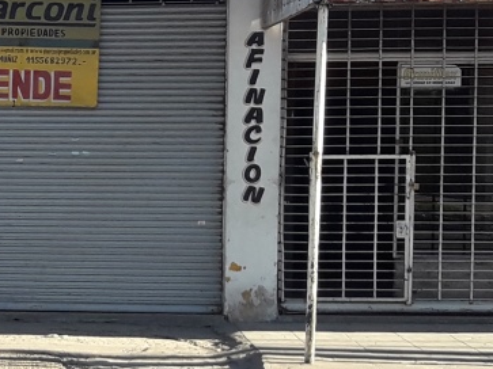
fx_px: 1125
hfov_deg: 23.1
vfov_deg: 18.6
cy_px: 241
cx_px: -61
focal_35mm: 79
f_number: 1.9
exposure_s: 1/456
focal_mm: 3.7
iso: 40
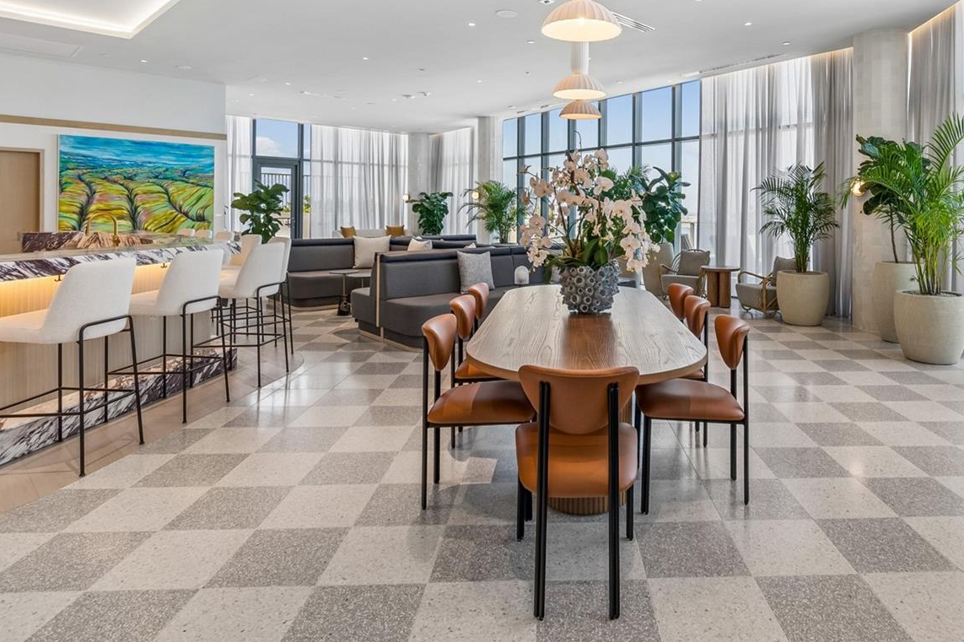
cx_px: 584
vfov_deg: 57.7
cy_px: 197
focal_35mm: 21
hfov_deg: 80.1
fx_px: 562
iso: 100
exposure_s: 1/25
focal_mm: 10
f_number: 7.1
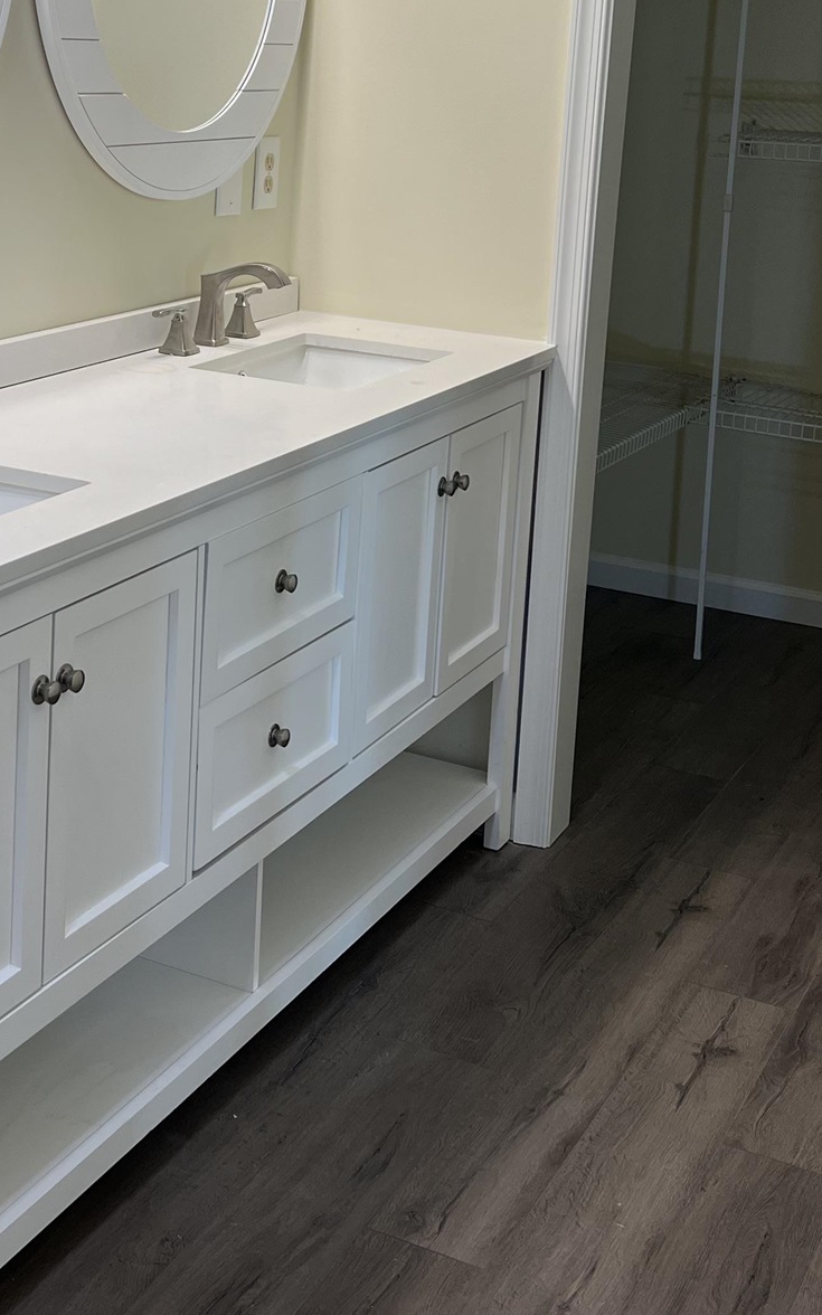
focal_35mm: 54
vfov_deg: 36.9
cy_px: 388
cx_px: 270
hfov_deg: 23.9
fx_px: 1936
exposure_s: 1/120
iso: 40
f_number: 1.5
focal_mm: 5.7
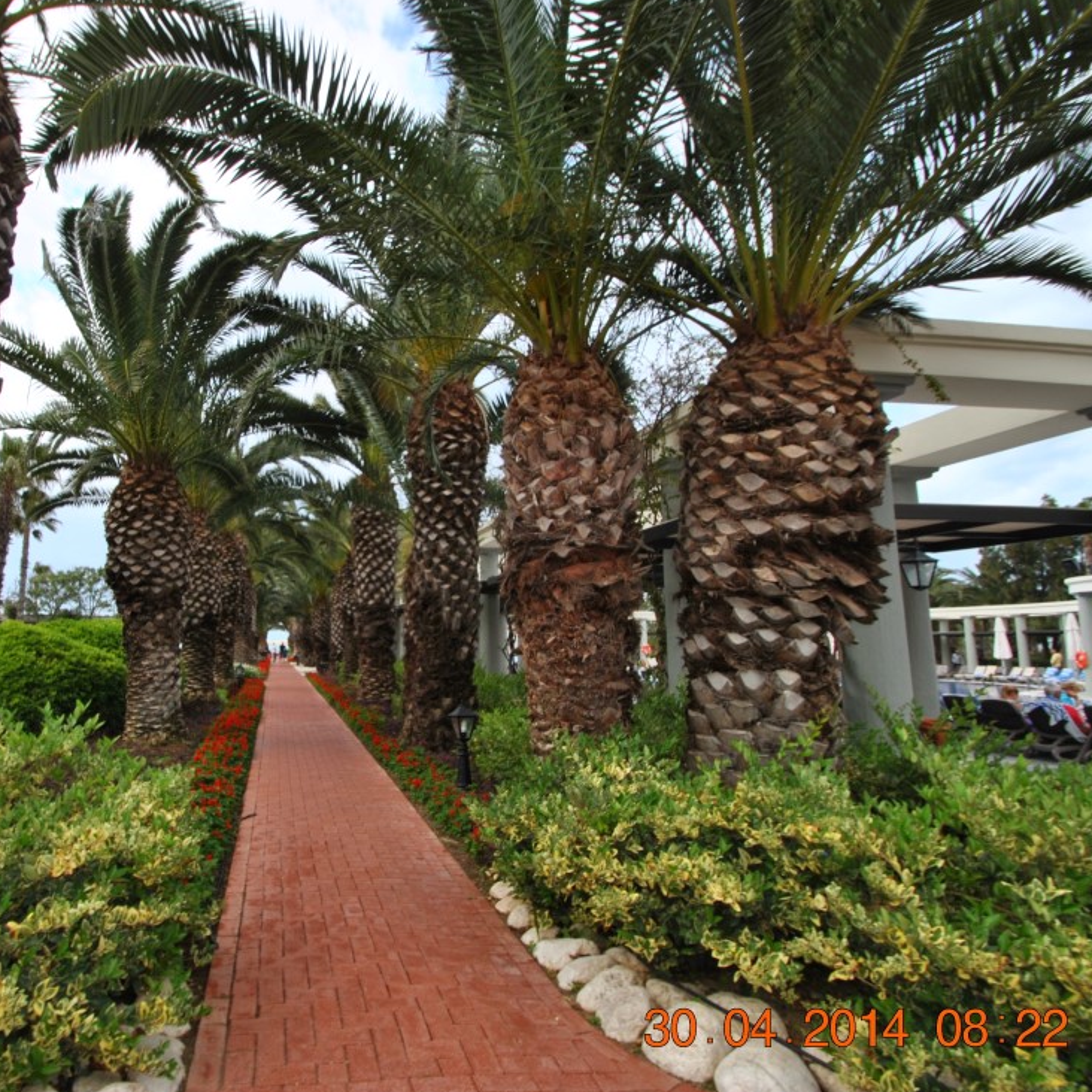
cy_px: 542
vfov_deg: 74.8
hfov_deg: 72.8
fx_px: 714
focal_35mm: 20
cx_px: 375
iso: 100
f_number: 7.1
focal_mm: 10
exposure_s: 1/200
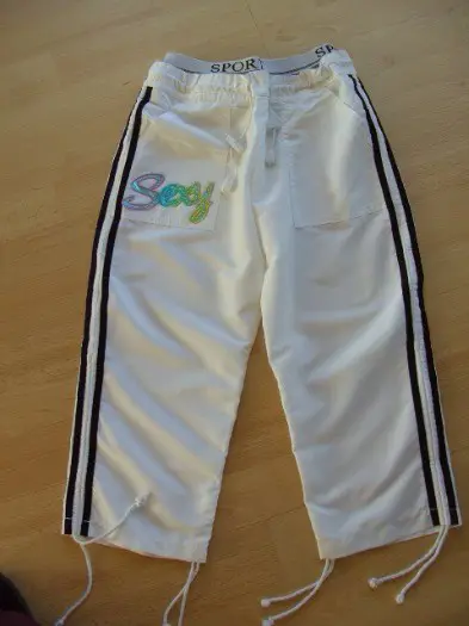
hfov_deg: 38.6
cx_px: 234
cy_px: 313
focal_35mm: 37
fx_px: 669
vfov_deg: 50.2
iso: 100
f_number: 2.8
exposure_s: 1/50
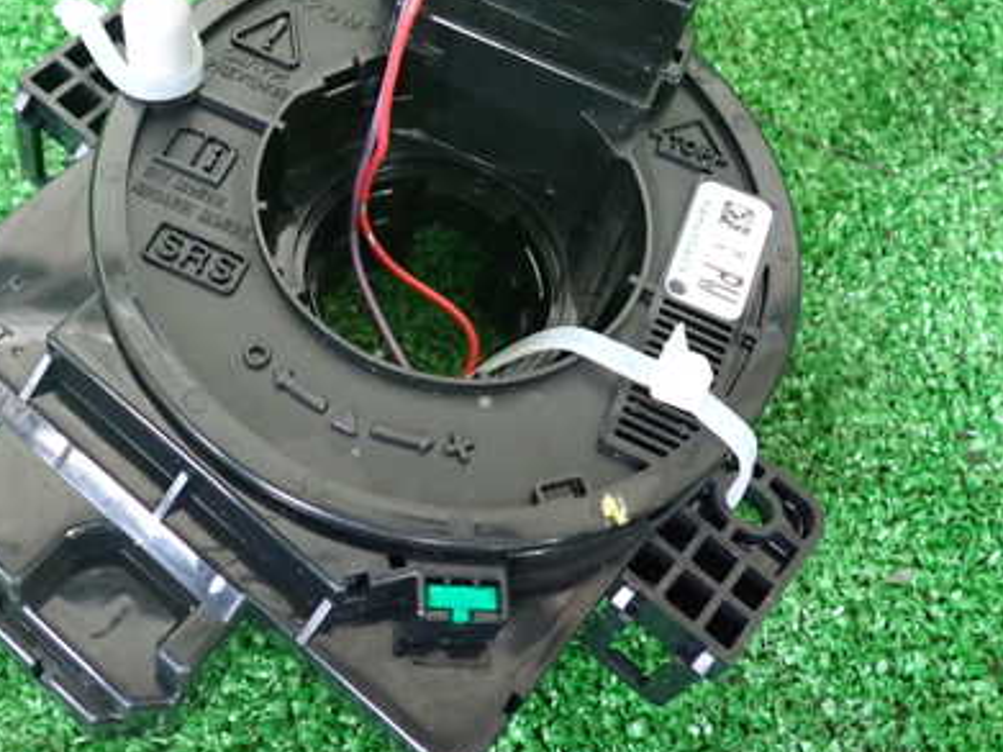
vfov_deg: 31.3
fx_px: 1332
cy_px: 275
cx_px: 382
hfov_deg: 41.0
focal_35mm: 46
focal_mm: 5.4
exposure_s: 1/50
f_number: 2.3
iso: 1250
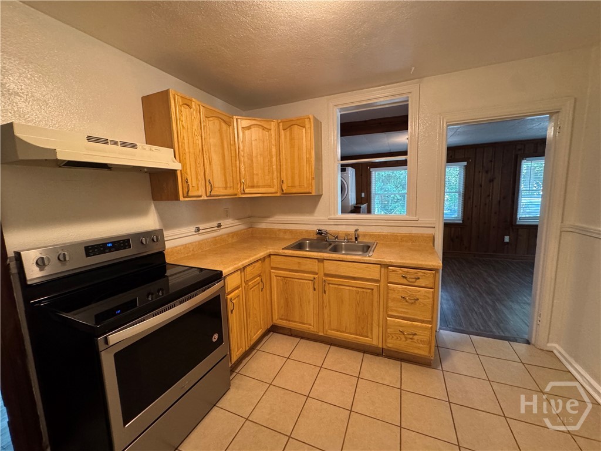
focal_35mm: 14
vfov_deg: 85.7
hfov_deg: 102.1
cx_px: 300
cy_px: 226
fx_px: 243
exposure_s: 1/60
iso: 640
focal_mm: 2.22
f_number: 2.2
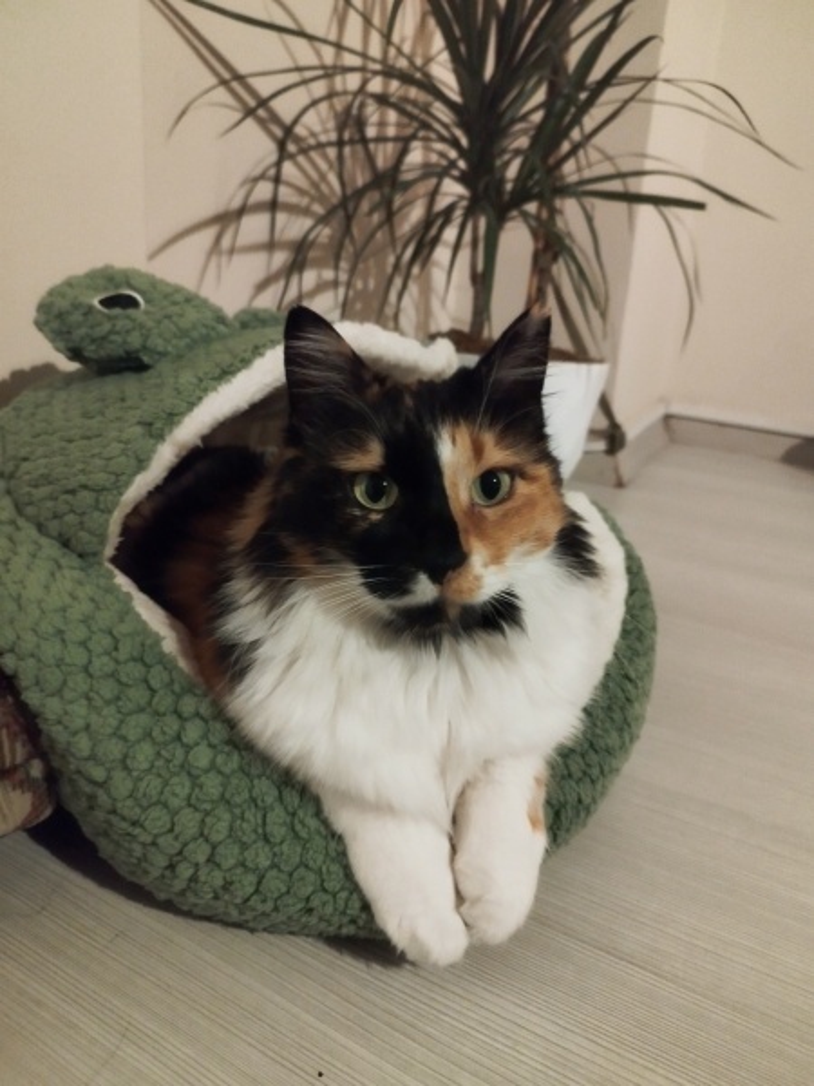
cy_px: 543
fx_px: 752
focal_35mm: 24
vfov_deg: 71.6
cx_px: 407
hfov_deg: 56.8
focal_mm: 5.89
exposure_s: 1/20
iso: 3200
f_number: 1.89
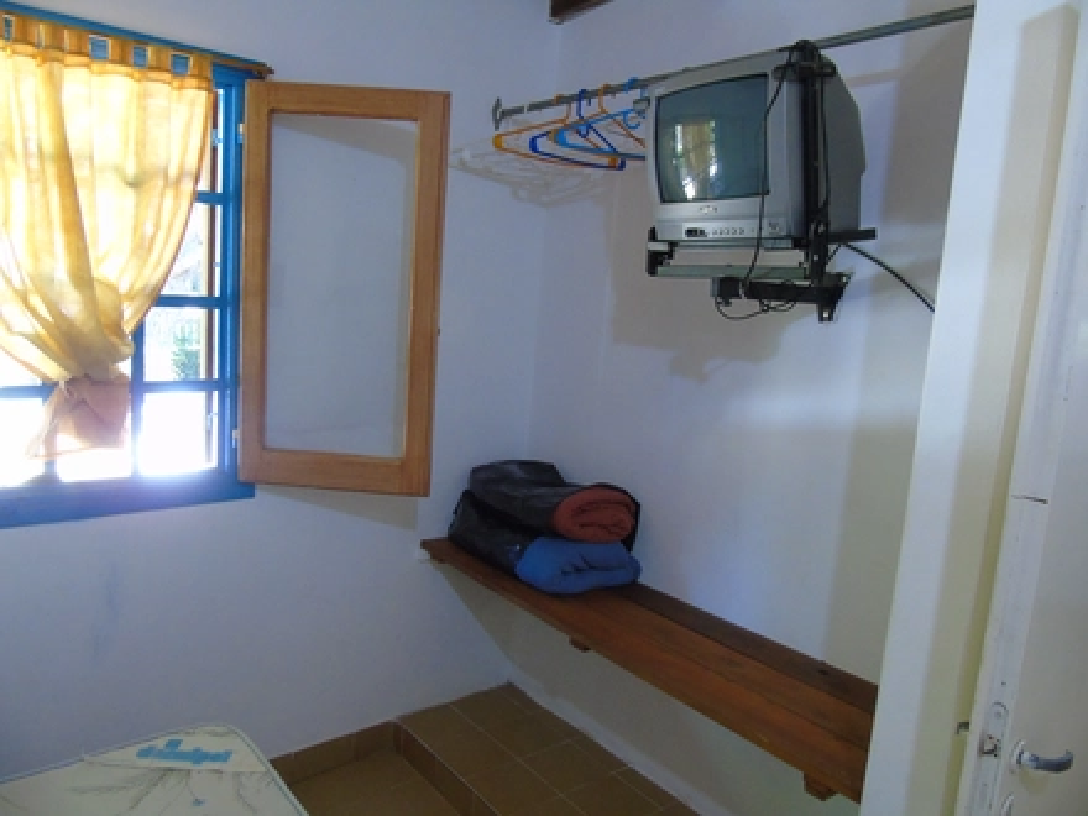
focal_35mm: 25
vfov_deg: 54.9
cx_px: 544
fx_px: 786
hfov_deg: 69.4
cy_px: 408
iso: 400
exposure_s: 1/25
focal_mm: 4.4
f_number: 3.4
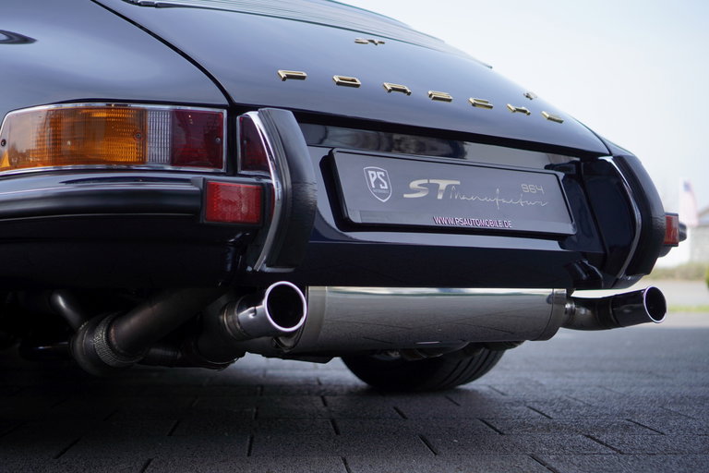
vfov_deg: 25.8
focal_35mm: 52
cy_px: 236
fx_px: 1034
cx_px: 354
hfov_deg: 37.9
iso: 200
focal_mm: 35
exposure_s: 1/2000
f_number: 2.2
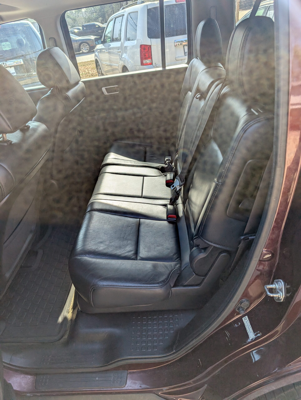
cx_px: 150
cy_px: 200
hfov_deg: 56.9
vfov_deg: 71.5
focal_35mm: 24
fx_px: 278
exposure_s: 1/260
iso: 24
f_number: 1.68
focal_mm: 6.9
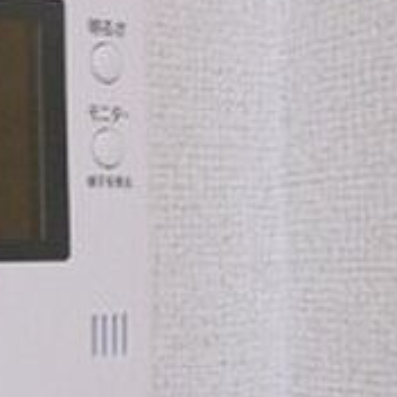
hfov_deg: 18.4
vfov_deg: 19.8
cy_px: 291
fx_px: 1129
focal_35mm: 87
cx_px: -142
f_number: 3.2
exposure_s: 1/60
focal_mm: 4.9
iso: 400
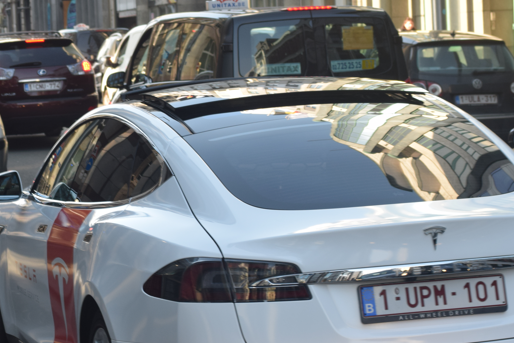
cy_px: 240
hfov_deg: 15.1
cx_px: 245
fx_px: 1939
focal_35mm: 136
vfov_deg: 10.1
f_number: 7.1
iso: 400
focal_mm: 55
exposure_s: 1/200
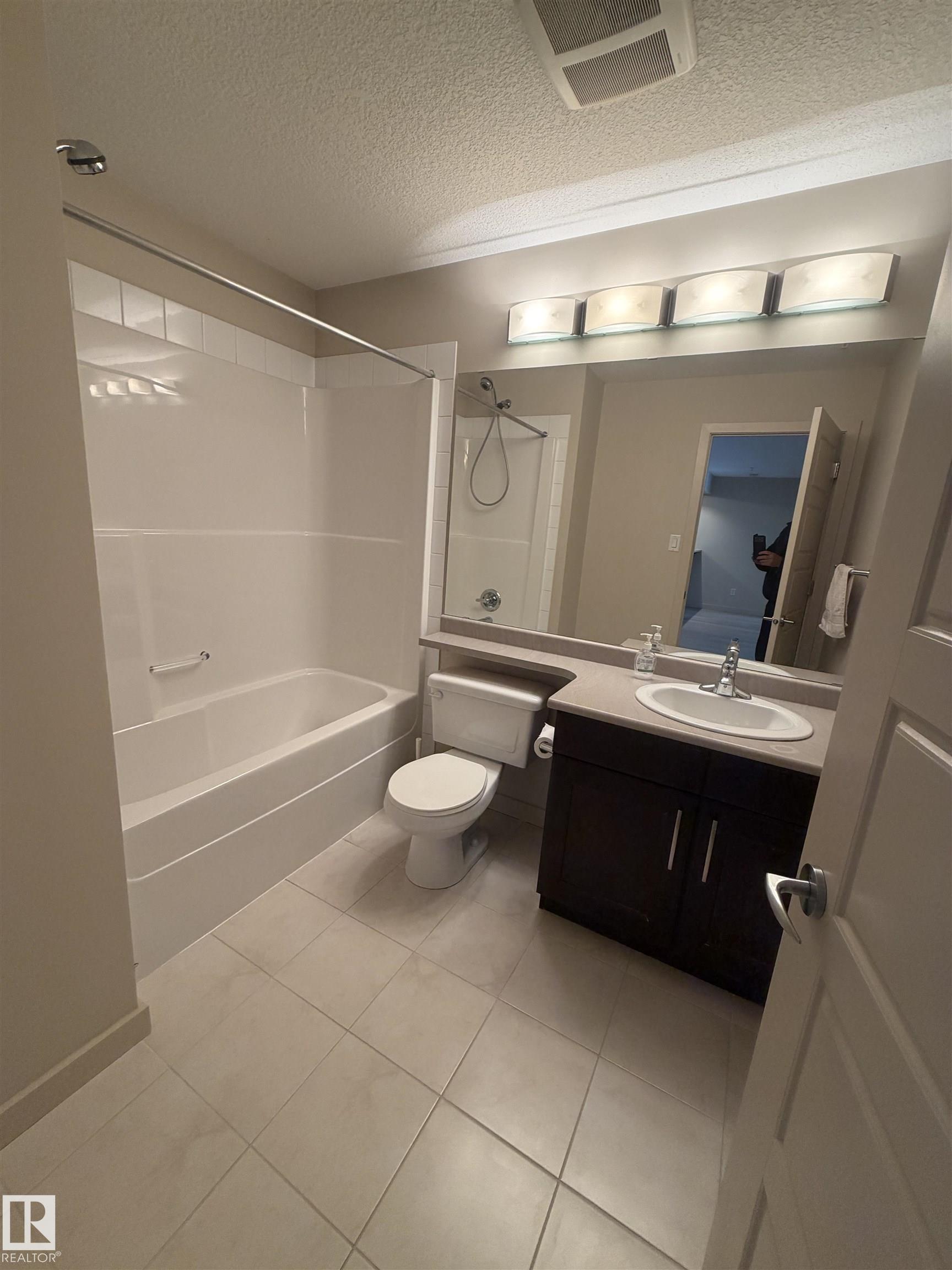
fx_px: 513
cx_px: 476
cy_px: 635
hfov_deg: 85.7
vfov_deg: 102.1
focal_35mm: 14
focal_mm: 2.22
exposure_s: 1/120
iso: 200
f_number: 2.2
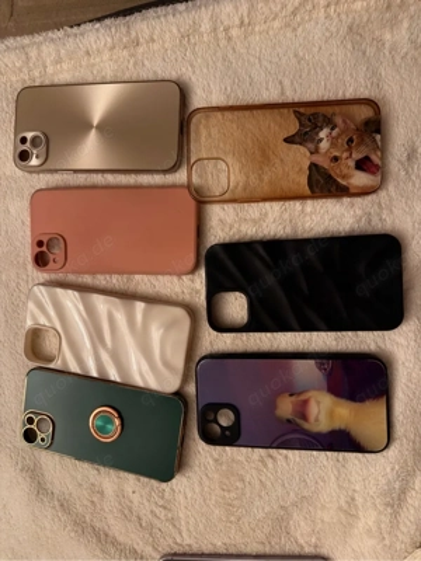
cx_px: 210
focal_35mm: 24
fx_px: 389
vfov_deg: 71.6
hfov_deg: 56.8
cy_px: 280
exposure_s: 1/33
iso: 250
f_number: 1.78
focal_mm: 6.76
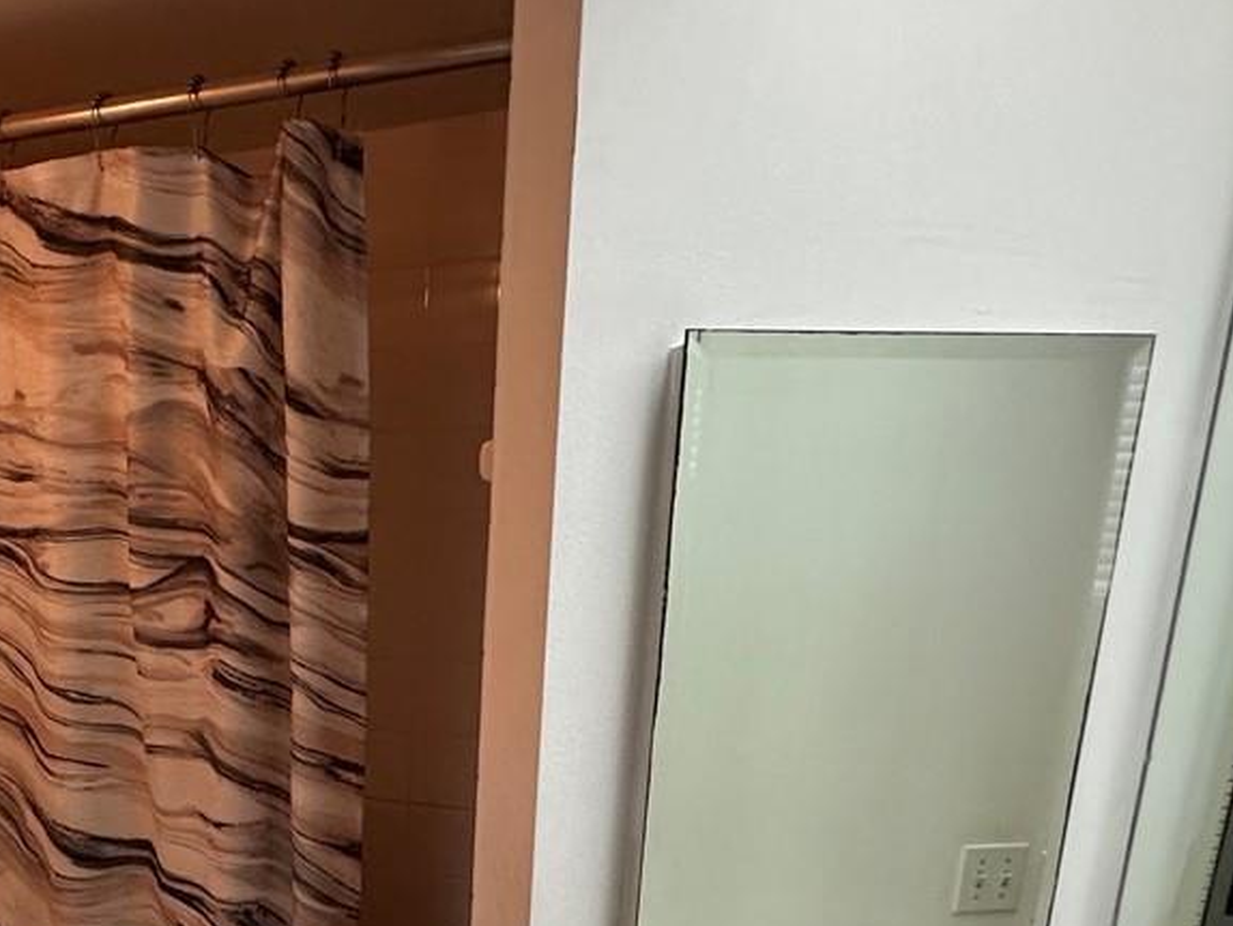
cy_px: 937
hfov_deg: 45.1
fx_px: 1390
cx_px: 221
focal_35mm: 39
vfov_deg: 33.5
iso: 250
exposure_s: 1/120
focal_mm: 2.22
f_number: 2.2
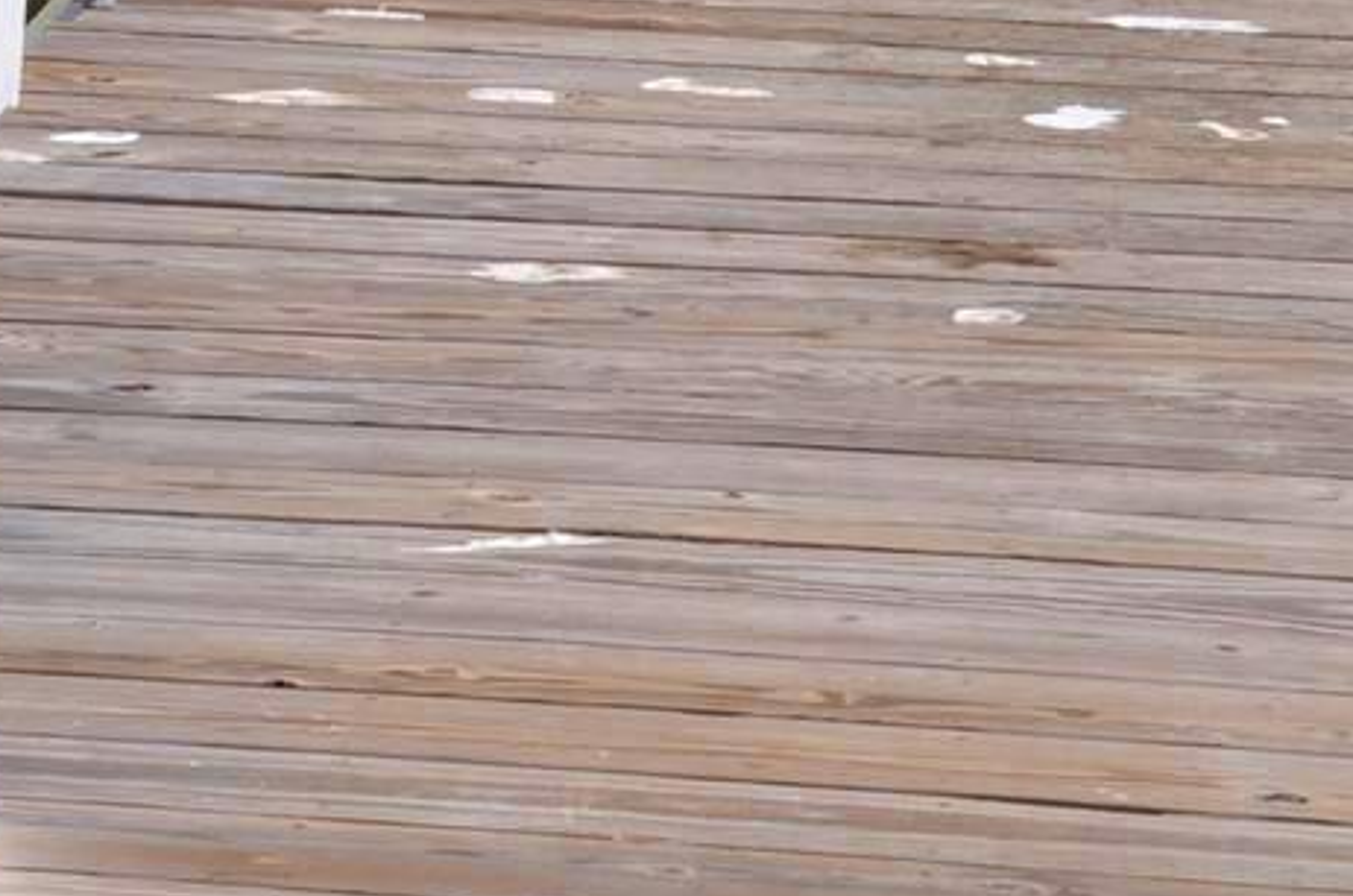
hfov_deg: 9.5
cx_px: -512
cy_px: -565
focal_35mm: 213
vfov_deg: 6.3
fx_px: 7989
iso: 200
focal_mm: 32
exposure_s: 1/500
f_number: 11
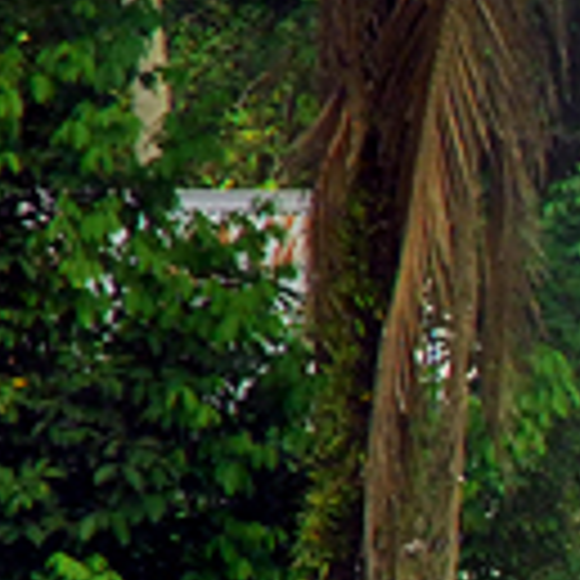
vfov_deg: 3.7
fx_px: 9004
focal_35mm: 475
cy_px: 740
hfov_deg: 3.6
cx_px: 1335
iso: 400
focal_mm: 80
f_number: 7.6
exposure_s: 1/500
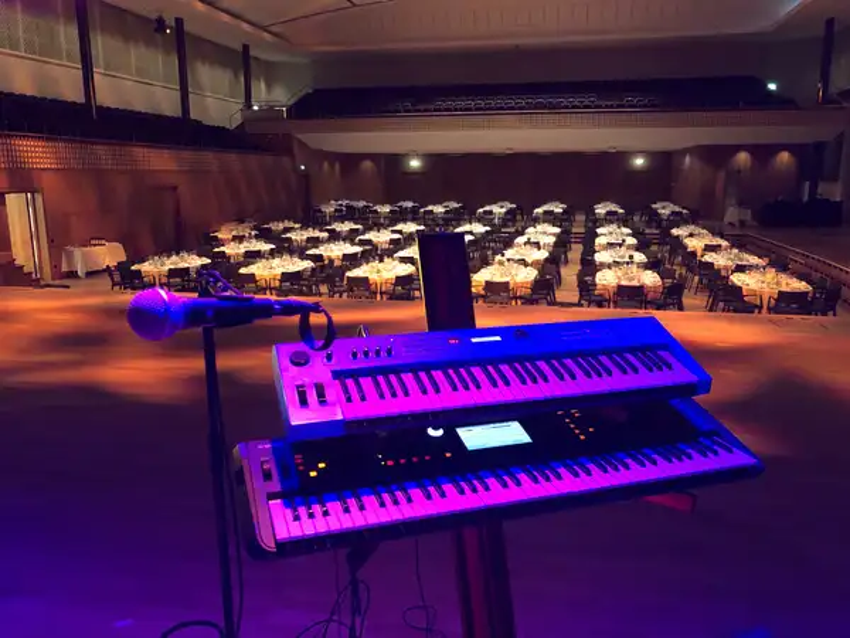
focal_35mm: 28
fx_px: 688
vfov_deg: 49.7
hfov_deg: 63.4
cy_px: 319
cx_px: 425
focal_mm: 3.99
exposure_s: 1/5
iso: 100
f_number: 1.8
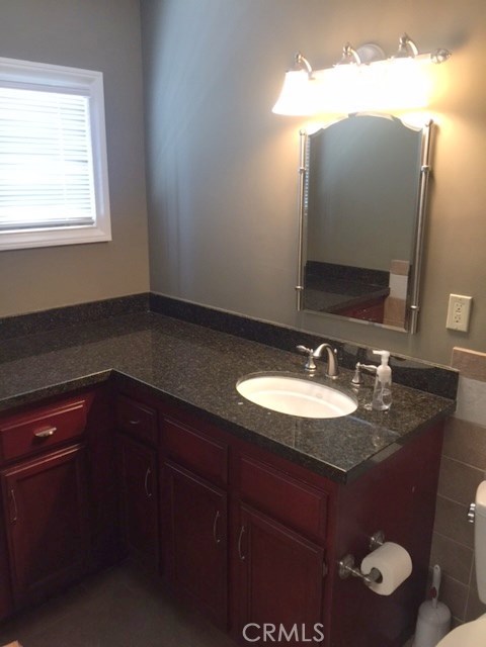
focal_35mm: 29
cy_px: 324
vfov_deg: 61.7
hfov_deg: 48.2
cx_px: 243
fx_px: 543
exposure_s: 1/15
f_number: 2.2
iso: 64
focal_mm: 4.15
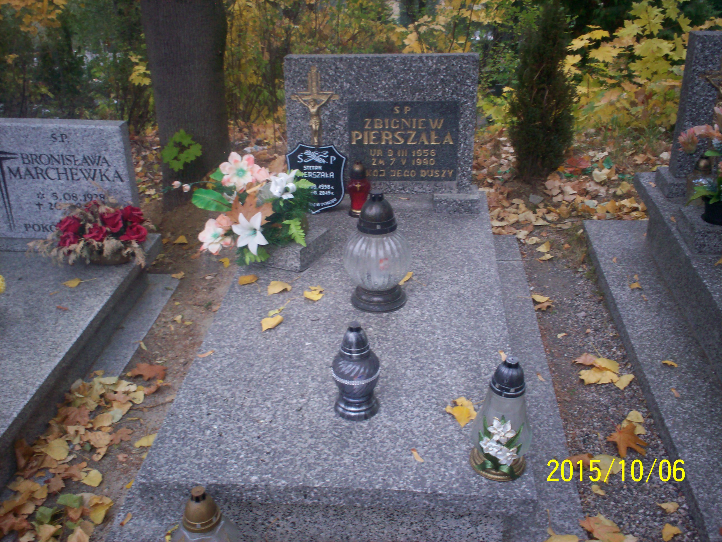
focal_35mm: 36
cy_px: 271
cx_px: 361
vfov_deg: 39.7
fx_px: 751
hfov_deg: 51.4
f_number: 4.5
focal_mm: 6
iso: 140
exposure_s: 1/12.6
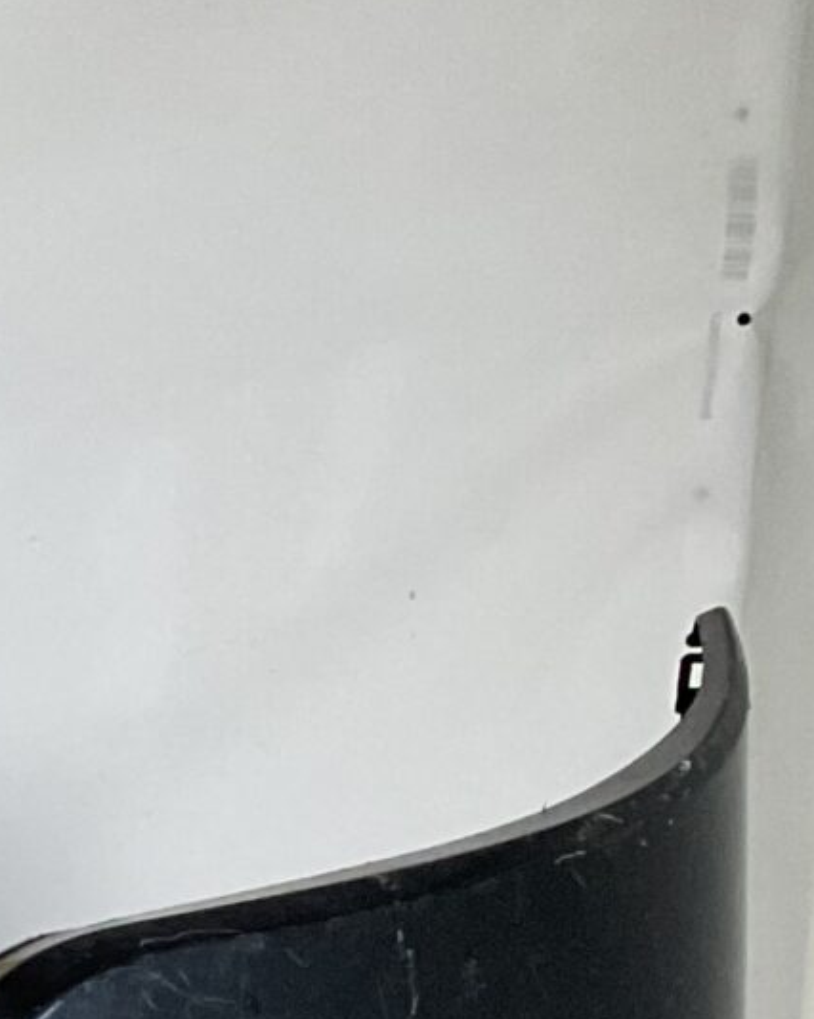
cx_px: -1462
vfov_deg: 13.8
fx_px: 4098
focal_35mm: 136
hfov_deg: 9.4
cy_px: 1212
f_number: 1.8
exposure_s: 1/60
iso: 80
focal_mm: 3
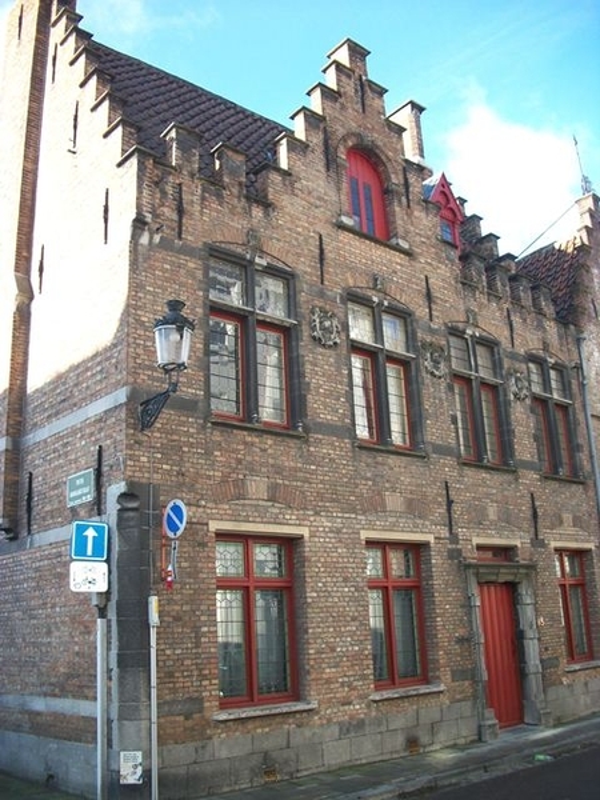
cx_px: 300
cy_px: 400
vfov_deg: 56.8
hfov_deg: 44.2
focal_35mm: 32
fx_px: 740
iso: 80
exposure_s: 1/25
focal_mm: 5.7
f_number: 8.8
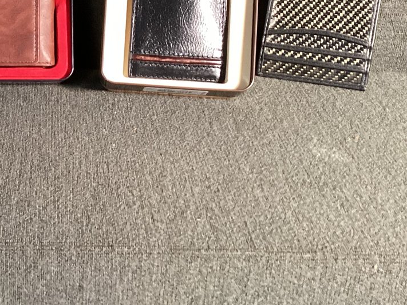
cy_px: 72
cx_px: -25
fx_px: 776
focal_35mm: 66
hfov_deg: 27.3
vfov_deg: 22.0
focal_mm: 3.3
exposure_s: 1/33
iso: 250
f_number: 2.4
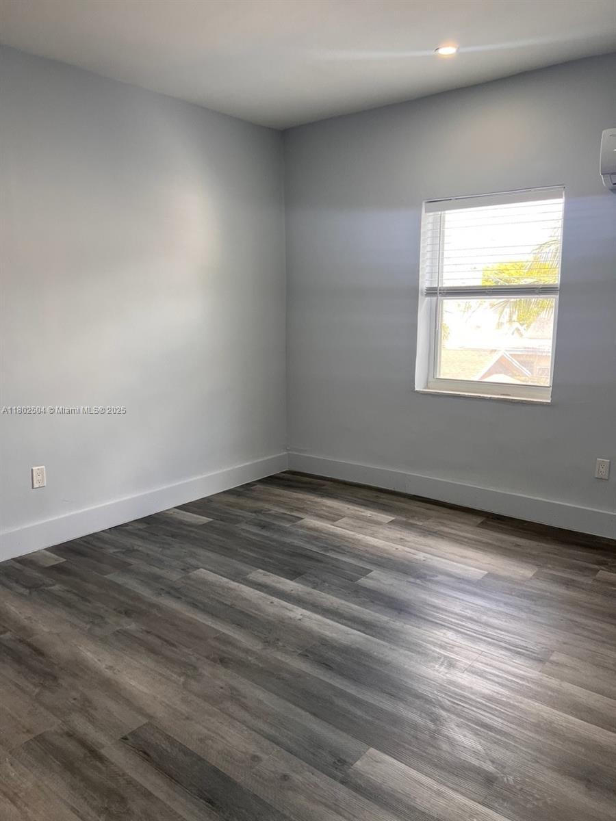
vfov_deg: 67.3
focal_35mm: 26
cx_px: 308
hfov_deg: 53.1
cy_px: 410
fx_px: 617
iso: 64
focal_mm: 5.7
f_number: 1.5
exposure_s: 1/120
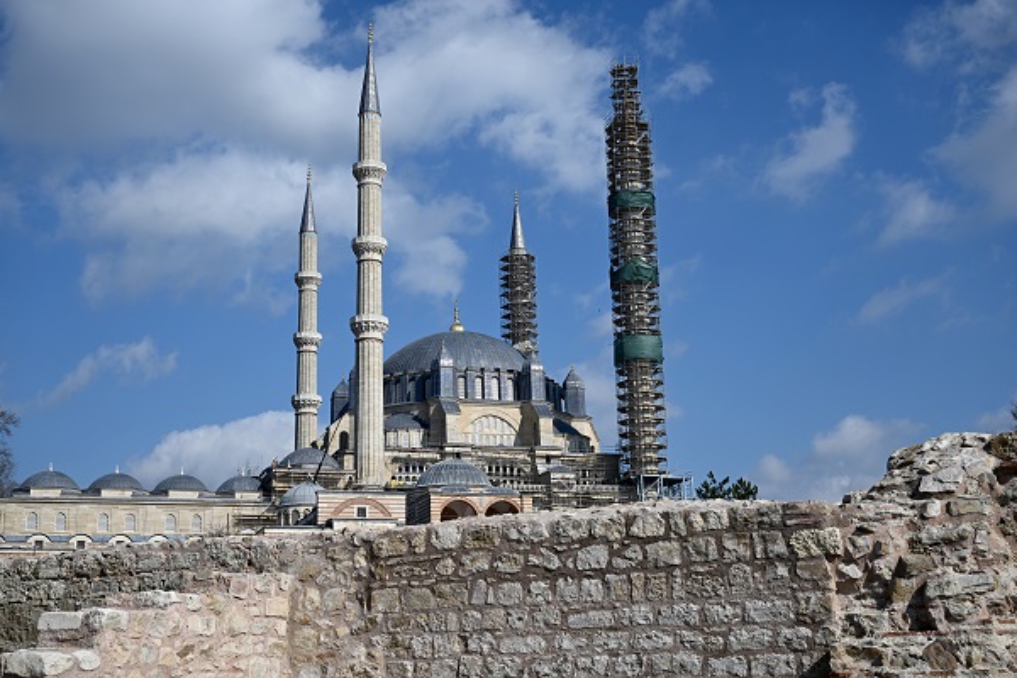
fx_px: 1271
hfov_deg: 43.6
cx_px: 508
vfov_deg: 29.9
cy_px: 339
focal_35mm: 45
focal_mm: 45
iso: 72
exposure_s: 1/800
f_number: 5.6
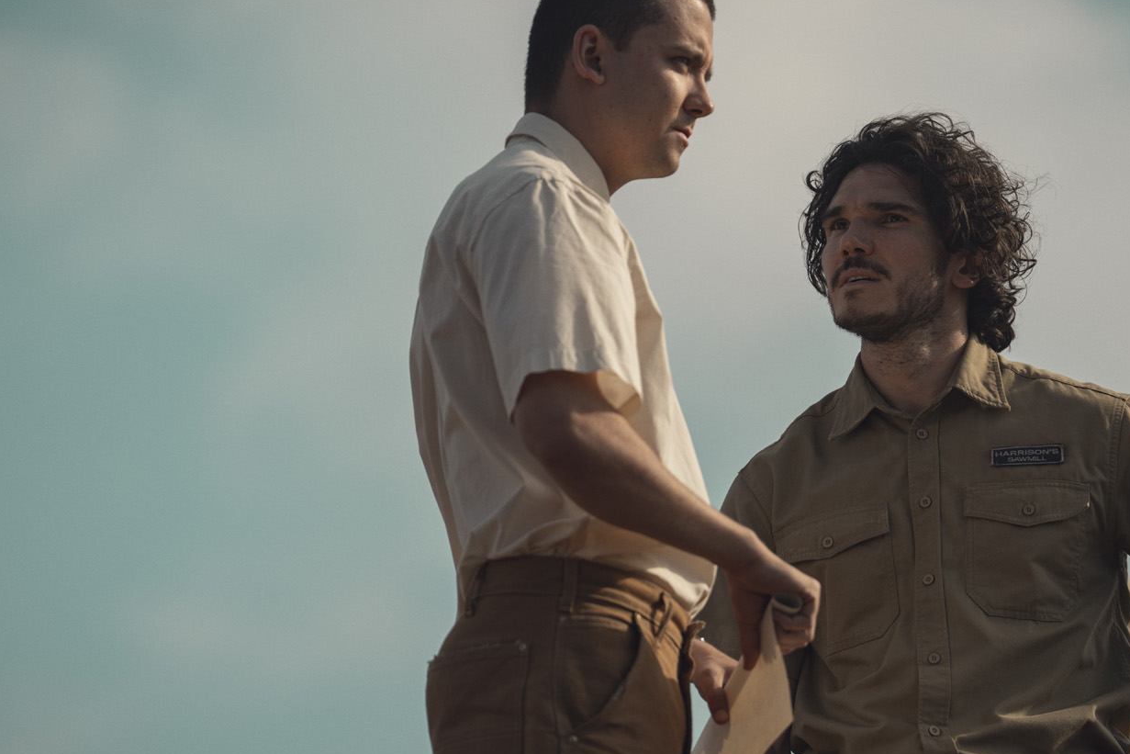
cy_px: 421
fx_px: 9794
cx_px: 629
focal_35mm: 312
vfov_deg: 4.4
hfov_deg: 6.6
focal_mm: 200
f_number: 2.8
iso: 100
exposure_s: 1/2500
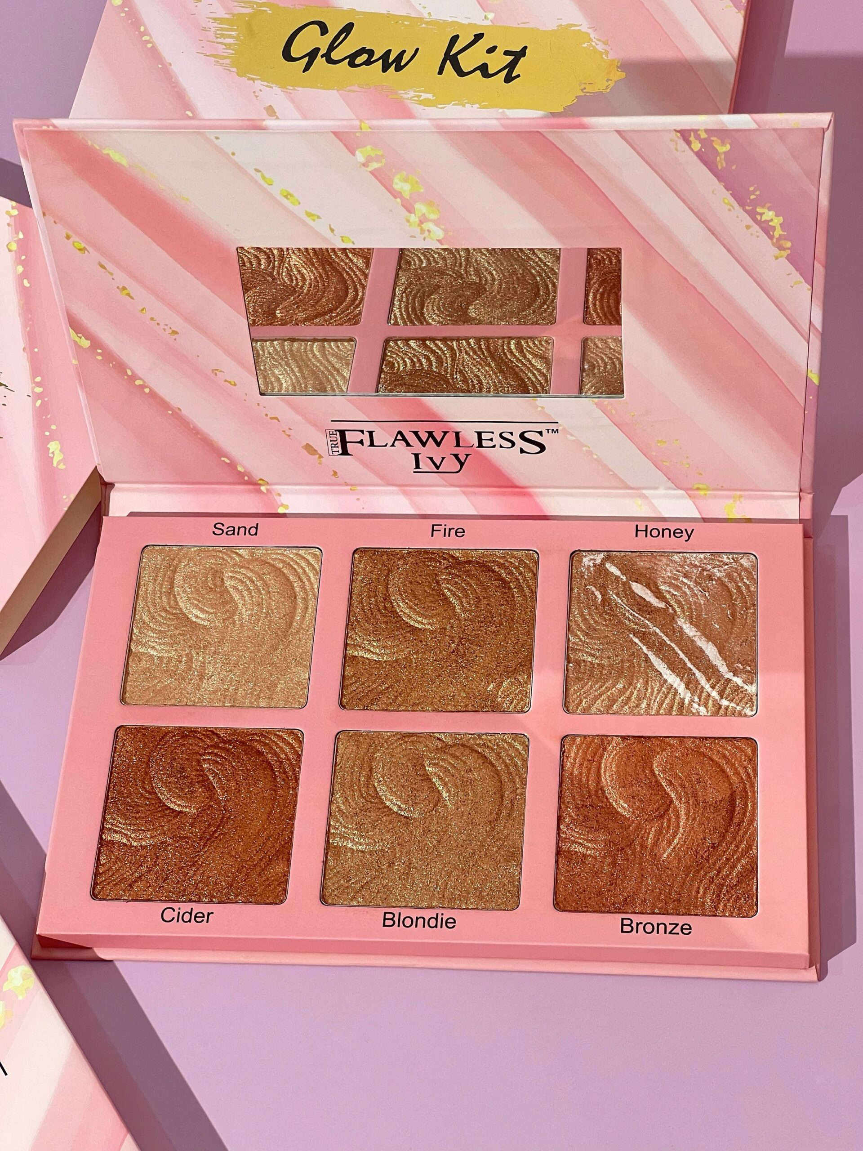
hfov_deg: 19.1
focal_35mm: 77
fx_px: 2560
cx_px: 432
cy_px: 576
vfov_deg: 25.3
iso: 160
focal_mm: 9
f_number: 2.8
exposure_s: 1/51
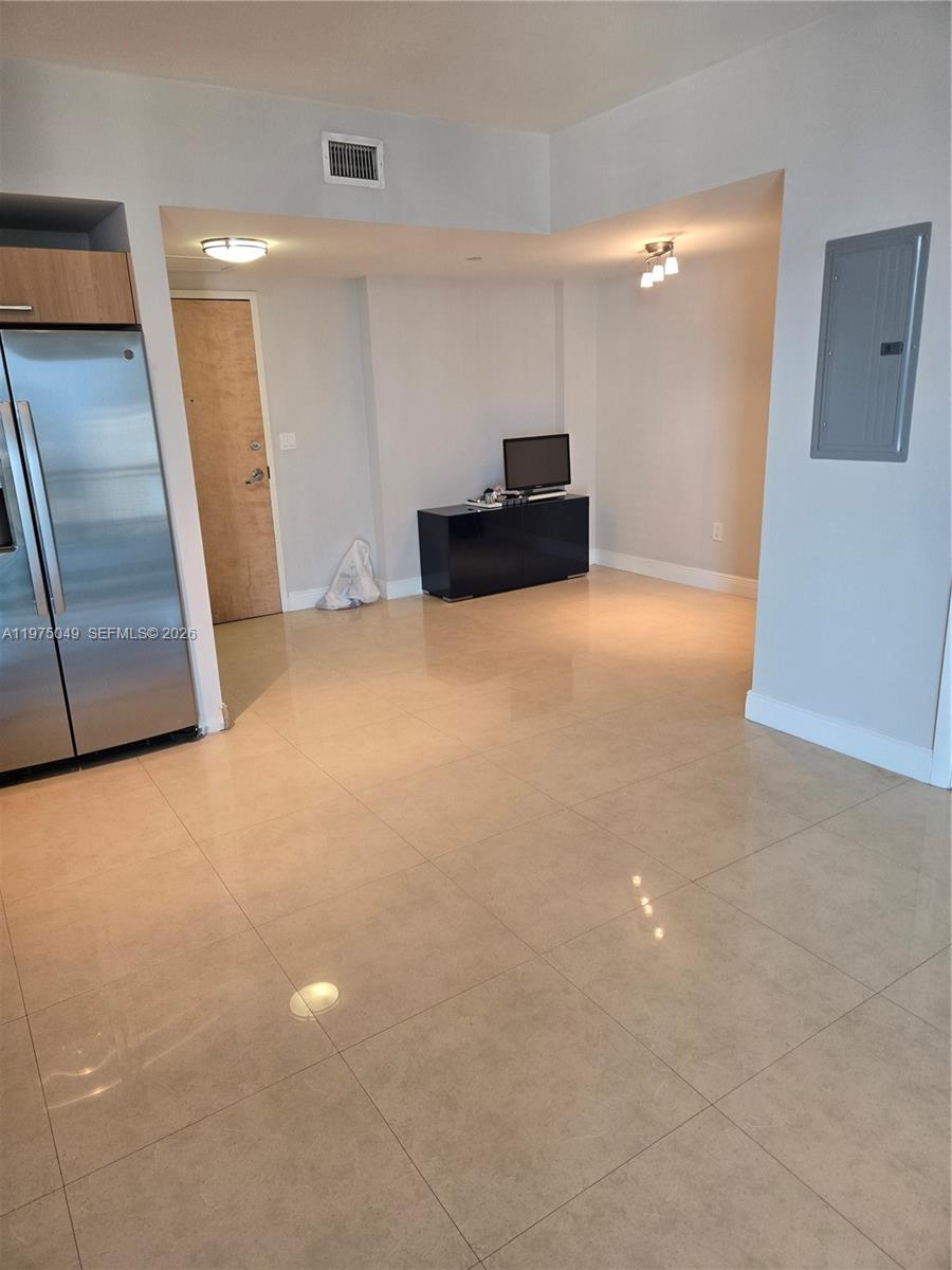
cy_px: 635
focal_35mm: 23
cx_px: 476
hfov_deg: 58.9
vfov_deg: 73.9
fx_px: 843
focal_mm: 5.4
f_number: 1.8
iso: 200
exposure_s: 1/120
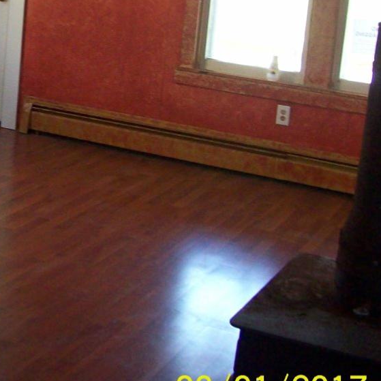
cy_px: 94
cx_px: -53
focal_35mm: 82
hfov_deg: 20.1
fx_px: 1021
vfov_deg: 21.0
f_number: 2.7
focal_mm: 6
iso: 200
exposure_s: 1/64
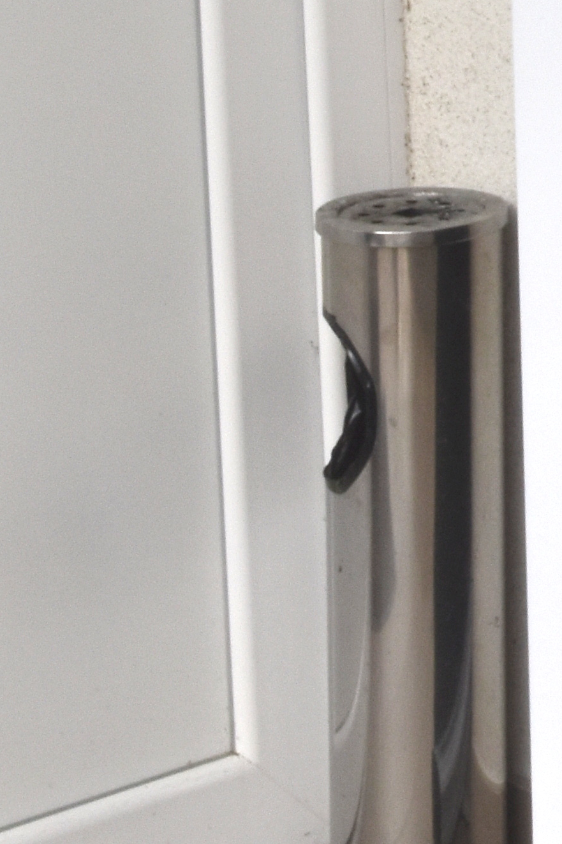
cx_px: 1058
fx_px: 4146
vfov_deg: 11.0
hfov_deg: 7.5
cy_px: -545
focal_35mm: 177
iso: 400
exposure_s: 1/80
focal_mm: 26
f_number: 22
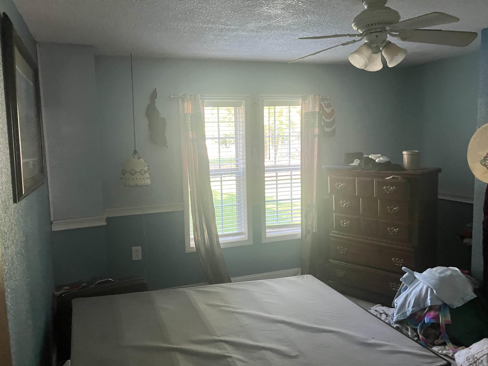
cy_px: 183
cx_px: 244
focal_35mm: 28
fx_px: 395
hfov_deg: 63.4
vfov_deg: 49.7
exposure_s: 1/60
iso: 320
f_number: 1.8
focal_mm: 3.99
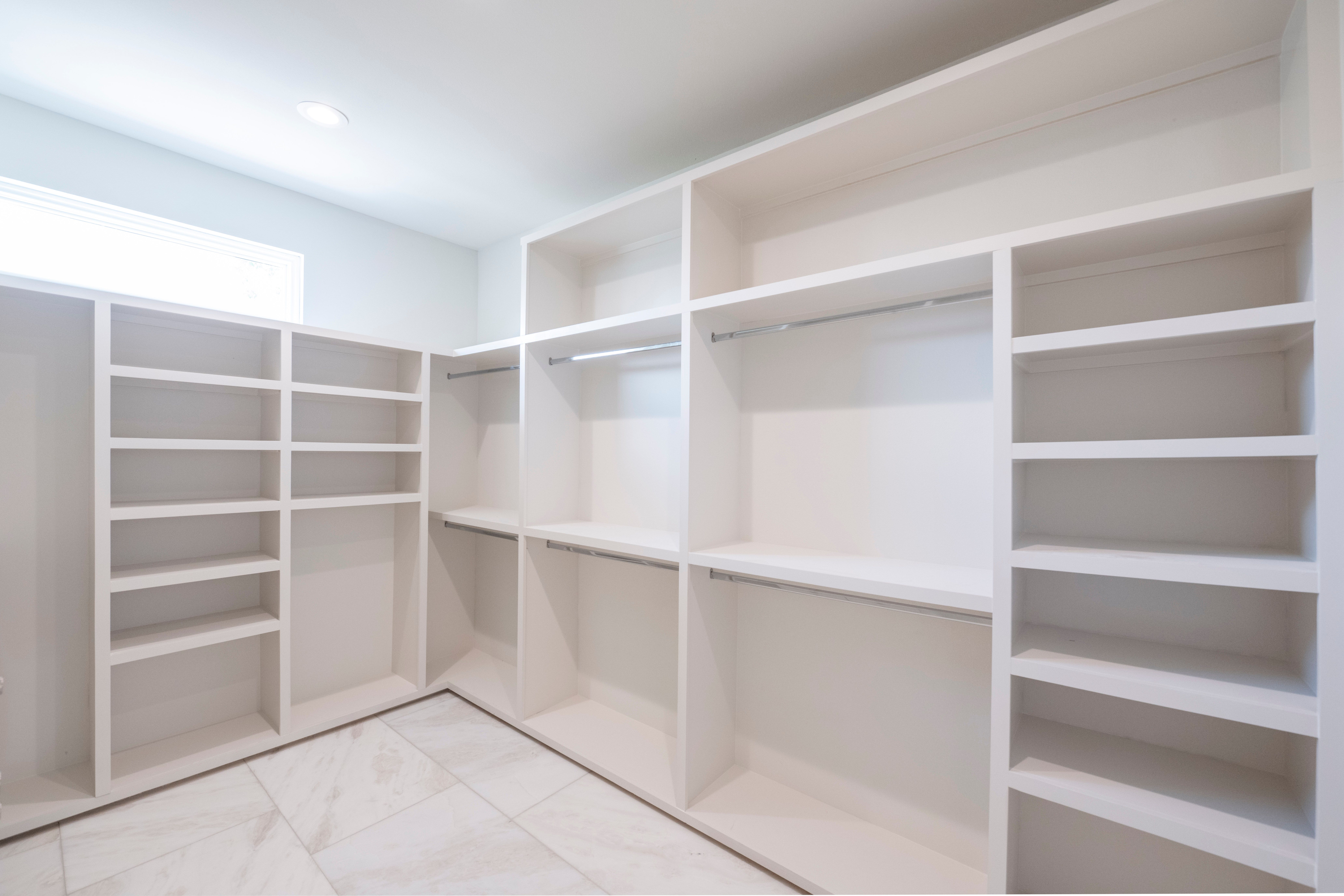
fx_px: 523
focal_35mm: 14
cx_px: 672
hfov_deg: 104.3
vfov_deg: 81.2
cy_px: 448
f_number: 5
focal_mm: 14
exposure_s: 1/60
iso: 800
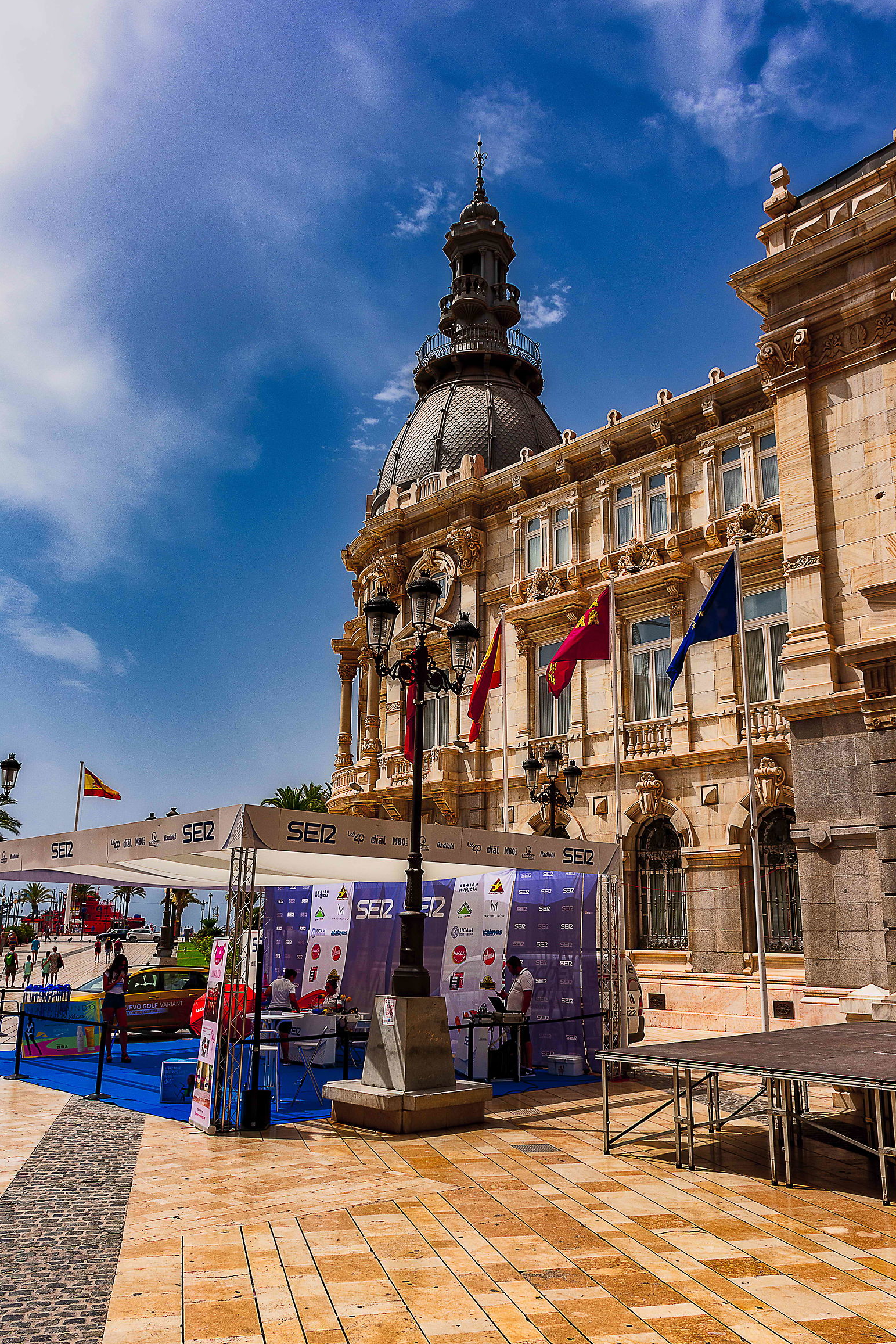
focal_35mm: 28
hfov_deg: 46.4
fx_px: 1045
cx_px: 464
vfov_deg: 65.5
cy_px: 677
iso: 100
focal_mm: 18
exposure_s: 1/400
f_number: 10
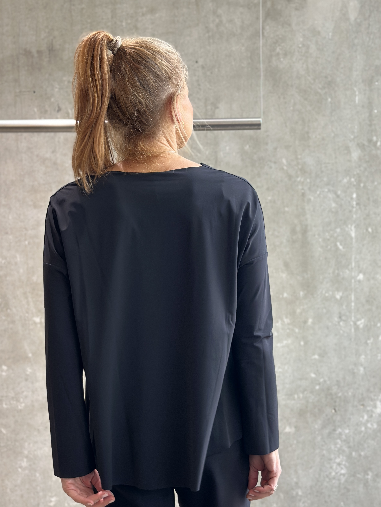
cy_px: 284
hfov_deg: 24.8
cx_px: 197
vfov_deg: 32.7
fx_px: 866
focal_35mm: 59
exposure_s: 1/100
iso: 125
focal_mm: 6.86
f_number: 1.78
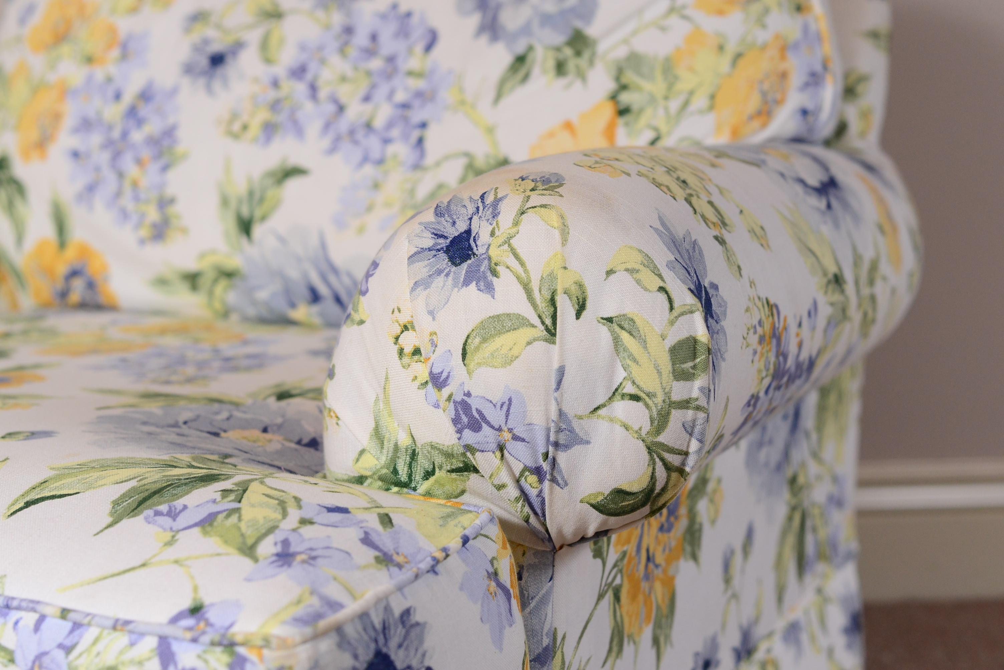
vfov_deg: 27.0
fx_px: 1395
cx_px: 502
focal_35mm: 50
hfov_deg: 39.6
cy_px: 335
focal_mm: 50
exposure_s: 1/160
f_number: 5
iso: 1250
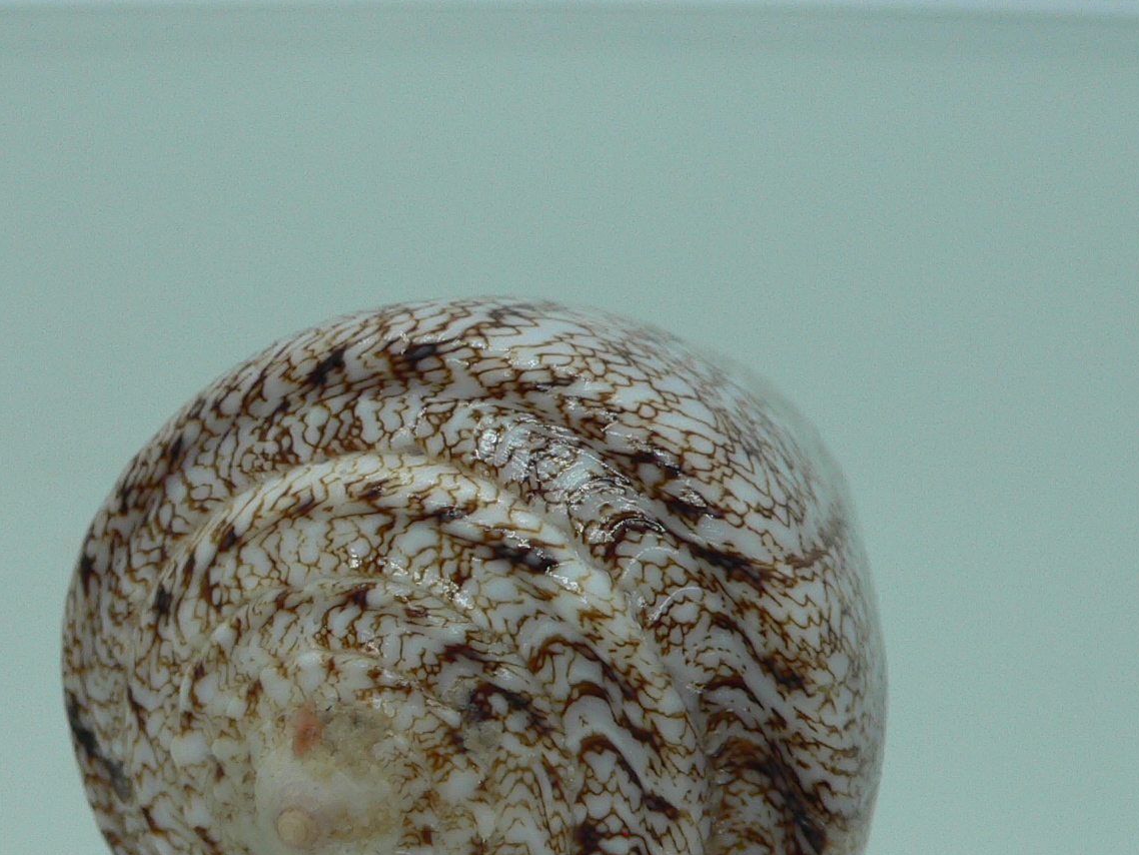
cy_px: 685
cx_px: 511
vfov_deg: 23.3
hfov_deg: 31.2
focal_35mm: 62
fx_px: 2040
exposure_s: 1/60
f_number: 2.8
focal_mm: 4.6
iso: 80
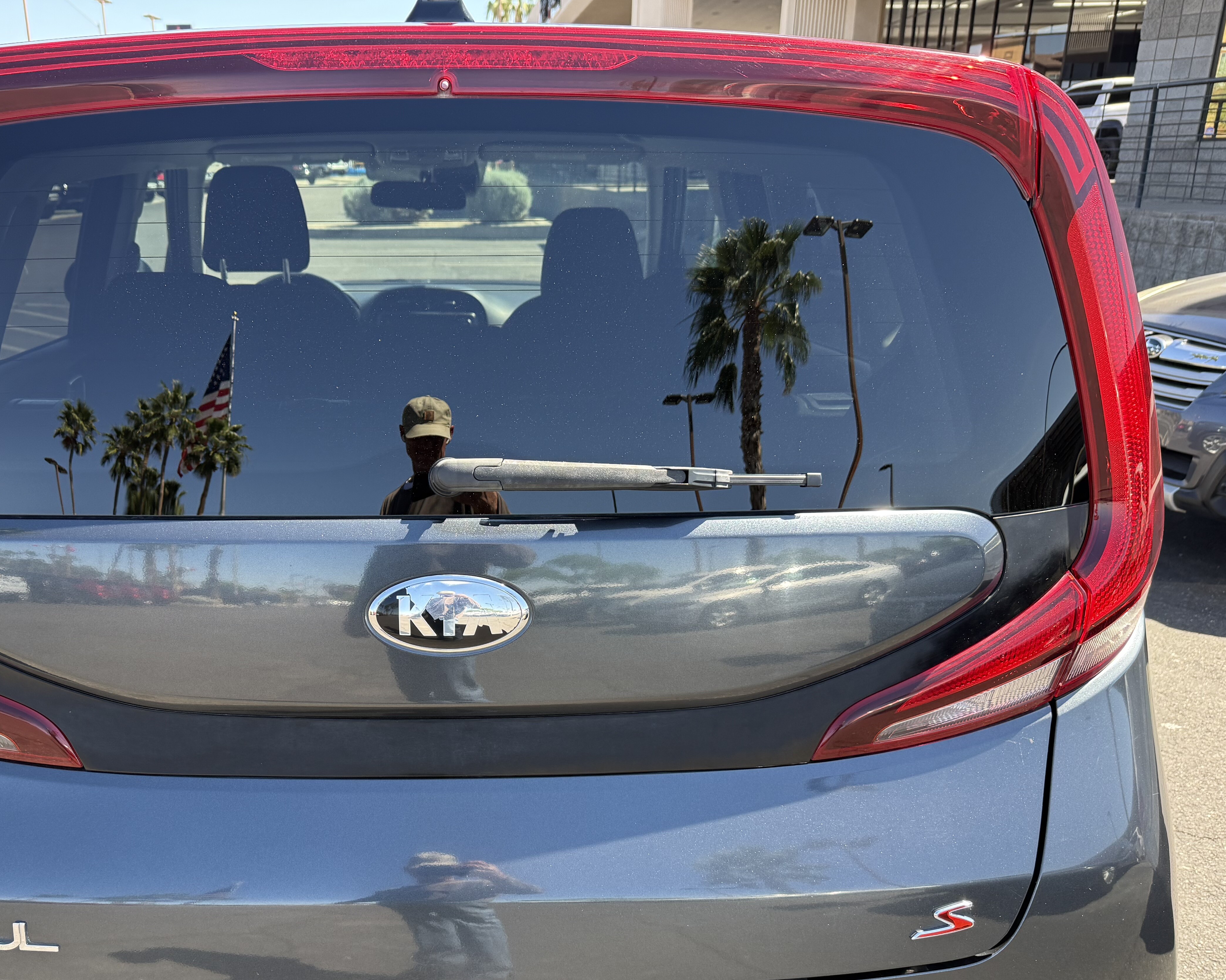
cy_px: 623
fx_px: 1161
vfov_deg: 45.3
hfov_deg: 54.8
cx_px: 439
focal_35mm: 32
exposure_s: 1/575
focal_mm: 6.76
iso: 100
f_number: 1.78
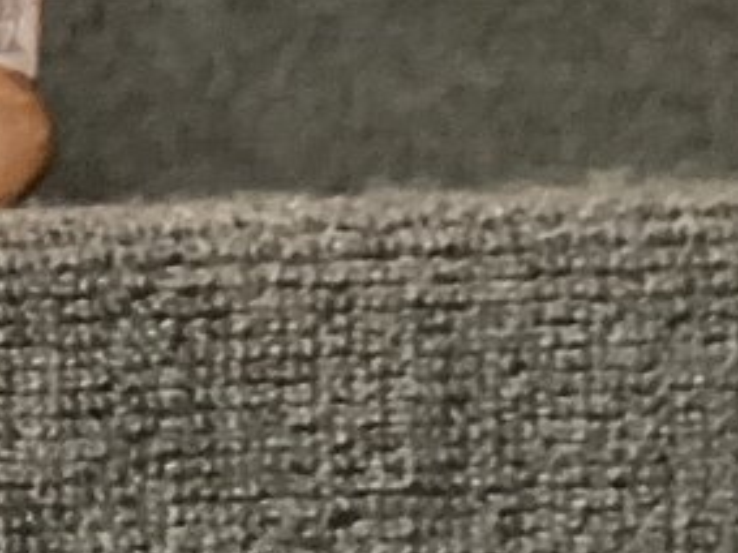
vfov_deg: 8.8
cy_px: 758
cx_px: -1175
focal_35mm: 166
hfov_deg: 10.0
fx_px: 3538
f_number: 2.4
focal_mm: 3.3
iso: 250
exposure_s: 1/50
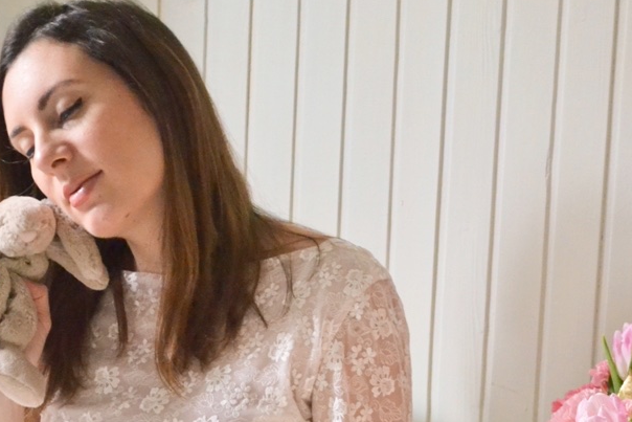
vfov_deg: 11.2
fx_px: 2142
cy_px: 354
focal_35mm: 122
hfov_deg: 16.8
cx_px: 356
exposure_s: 1/80
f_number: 5.3
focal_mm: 48
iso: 3200
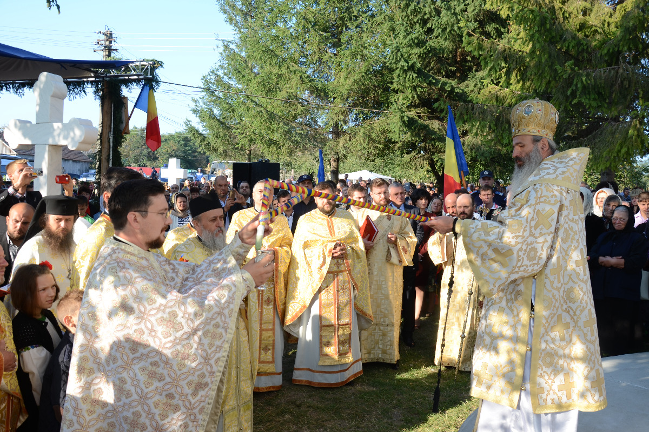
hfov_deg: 59.5
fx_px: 568
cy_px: 216
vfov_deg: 41.7
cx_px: 324
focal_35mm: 32
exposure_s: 1/100
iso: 100
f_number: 6.3
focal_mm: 21
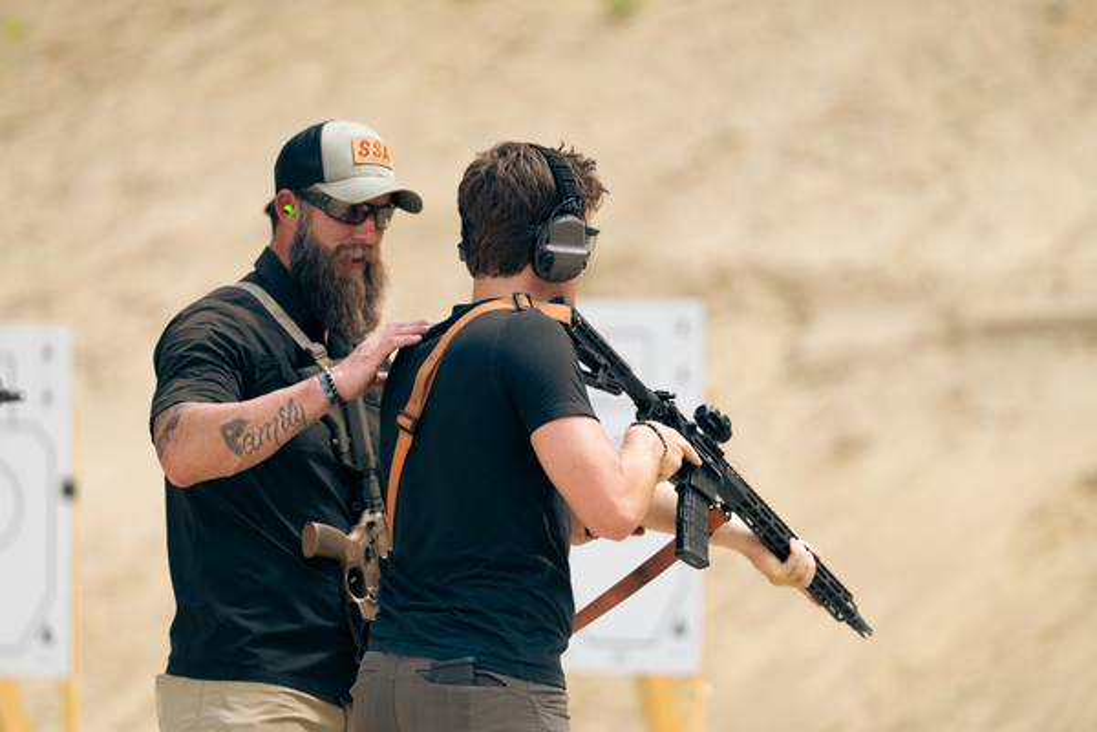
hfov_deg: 6.9
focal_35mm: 300
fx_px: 9141
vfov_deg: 4.6
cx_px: 548
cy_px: 366
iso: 160
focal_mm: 300
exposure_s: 1/1600
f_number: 2.8
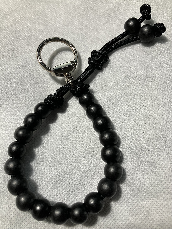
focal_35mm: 28
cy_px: 114
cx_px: 86
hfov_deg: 49.7
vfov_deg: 63.4
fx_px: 186
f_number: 1.8
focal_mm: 3.99
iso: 200
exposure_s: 1/60
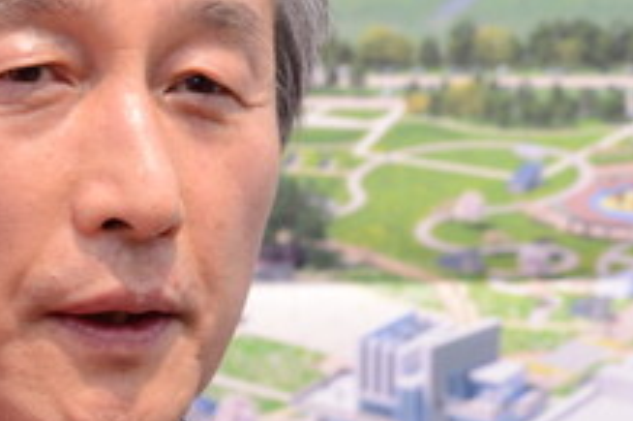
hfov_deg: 9.1
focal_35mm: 226
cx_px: 346
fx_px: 3971
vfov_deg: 6.1
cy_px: 136
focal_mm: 82
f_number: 14
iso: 400
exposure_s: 1/200
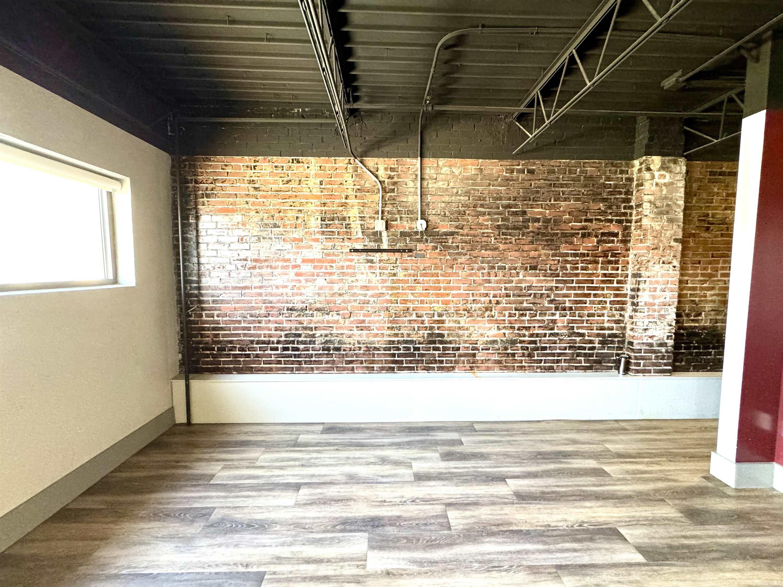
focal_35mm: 14
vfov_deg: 85.7
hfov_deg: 102.1
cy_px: 294
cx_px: 392
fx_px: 317
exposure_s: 1/60
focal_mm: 2.22
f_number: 2.2
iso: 500
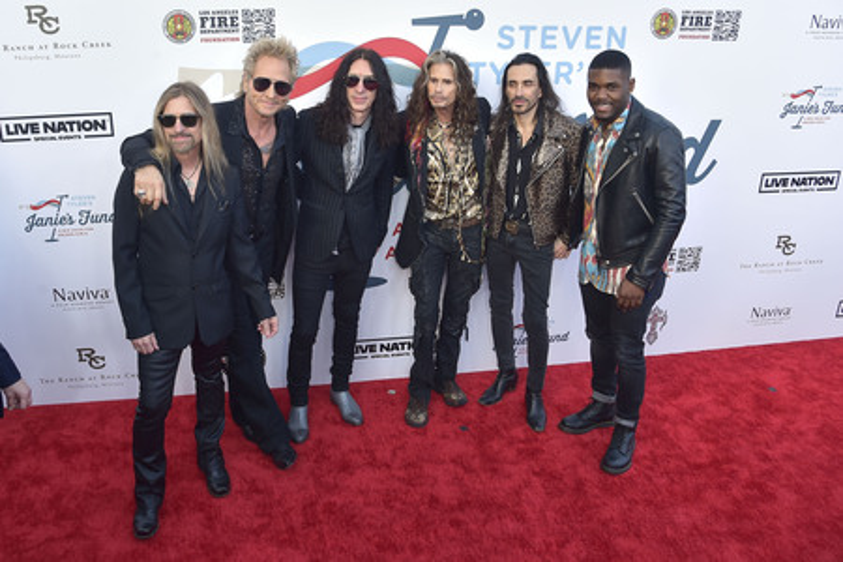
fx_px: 562
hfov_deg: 73.7
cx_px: 422
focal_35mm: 24
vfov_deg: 53.1
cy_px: 281
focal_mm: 24
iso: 400
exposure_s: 1/250
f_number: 6.3
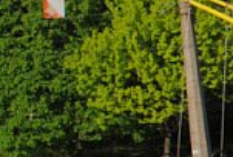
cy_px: 246
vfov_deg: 3.8
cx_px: 680
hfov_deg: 5.3
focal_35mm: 365
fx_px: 2372
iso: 400
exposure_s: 1/640
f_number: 10
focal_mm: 36
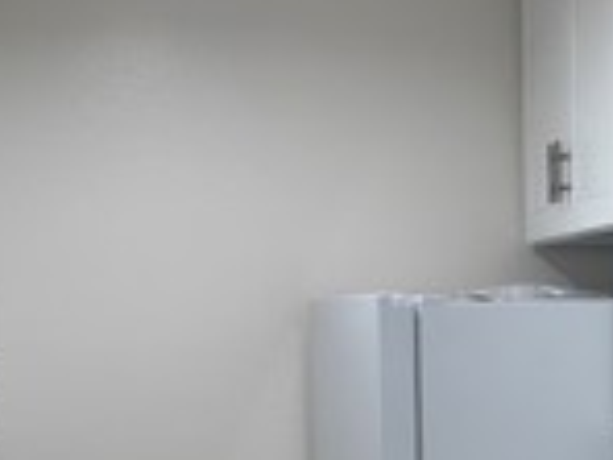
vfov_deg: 13.8
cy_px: 543
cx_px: 501
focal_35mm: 104
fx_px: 1842
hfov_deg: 18.7
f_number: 1.78
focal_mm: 6.86
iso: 80
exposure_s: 1/120
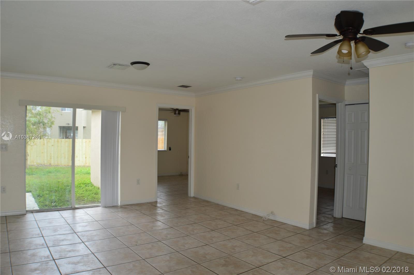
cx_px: 207
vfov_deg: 39.9
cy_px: 138
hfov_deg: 57.3
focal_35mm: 33
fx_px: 379
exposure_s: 1/30
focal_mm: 22
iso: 100
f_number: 8
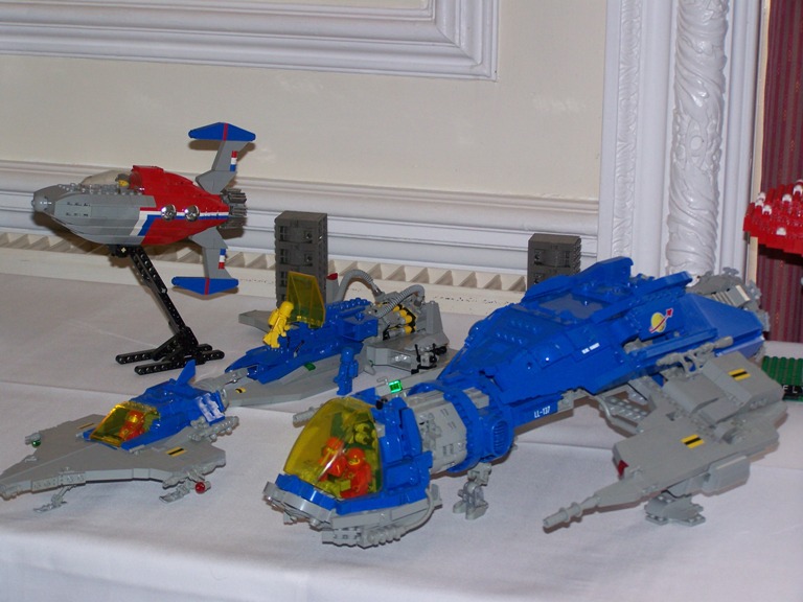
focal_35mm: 82
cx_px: 402
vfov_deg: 18.0
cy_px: 301
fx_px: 1902
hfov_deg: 23.8
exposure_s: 1/80
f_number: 3.2
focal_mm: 13.7
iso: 80
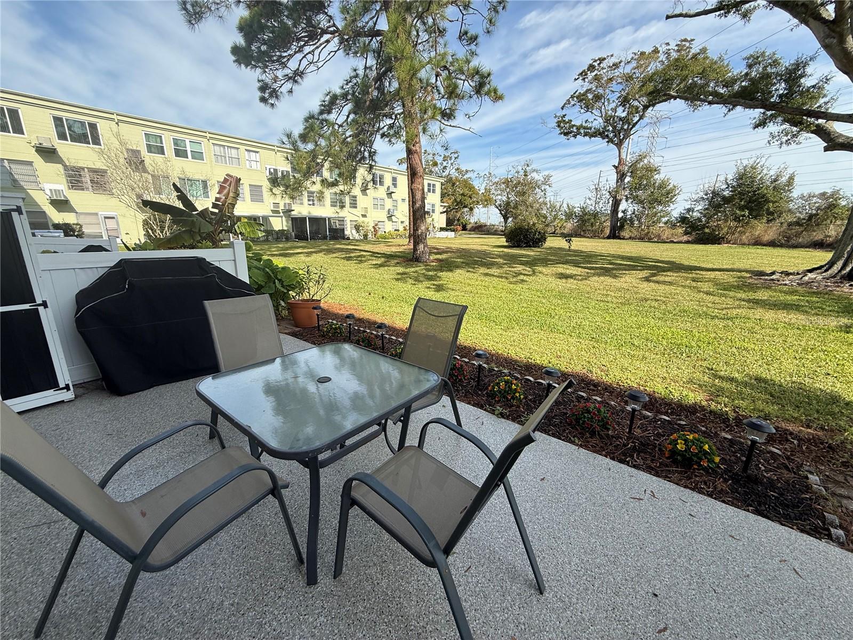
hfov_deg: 102.1
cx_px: 426
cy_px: 320
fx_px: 345
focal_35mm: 14
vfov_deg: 85.7
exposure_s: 1/1050
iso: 50
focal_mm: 2.22
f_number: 2.2
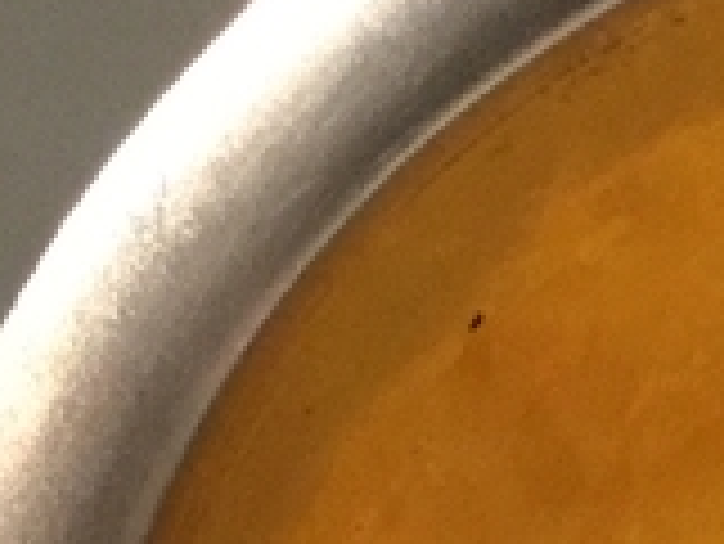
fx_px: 4835
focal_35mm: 231
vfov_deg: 6.4
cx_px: 265
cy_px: 778
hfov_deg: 8.6
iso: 125
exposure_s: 1/30
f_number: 2.4
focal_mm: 3.3
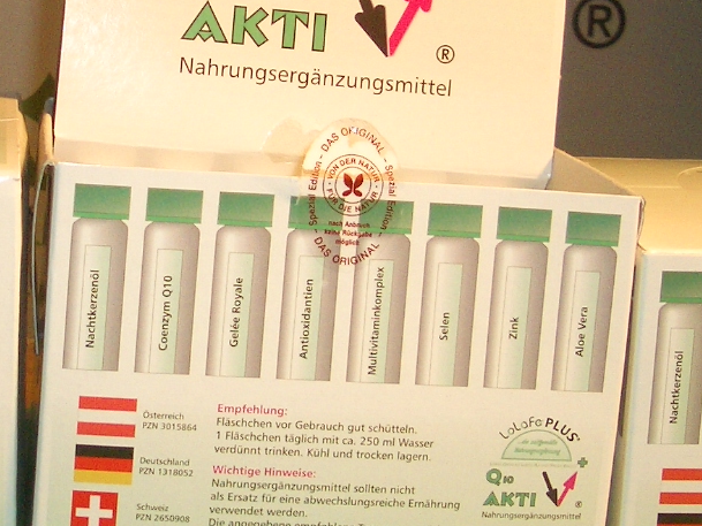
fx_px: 1866
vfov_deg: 15.9
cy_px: 49
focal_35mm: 92
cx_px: 210
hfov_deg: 21.2
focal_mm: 5.8
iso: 100
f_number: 2.6
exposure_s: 1/250
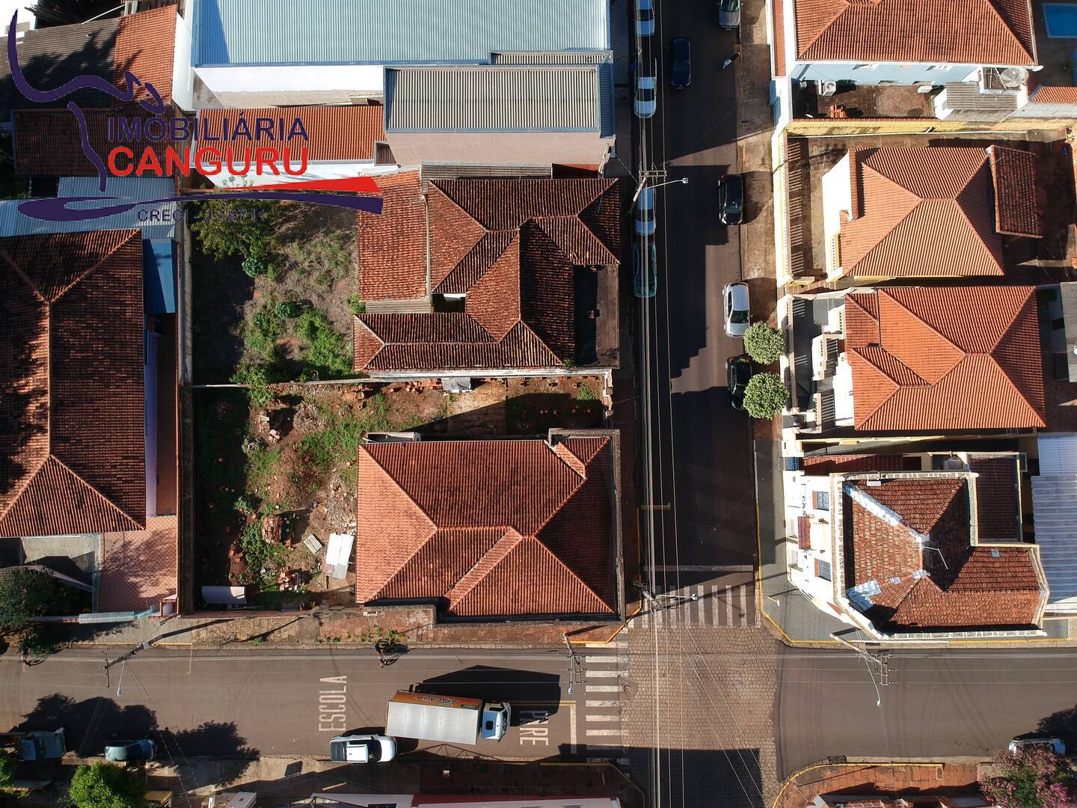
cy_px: 404
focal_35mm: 25
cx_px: 538
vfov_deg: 54.9
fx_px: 778
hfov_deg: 69.4
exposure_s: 1/640
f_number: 2.6
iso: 100
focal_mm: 4.49
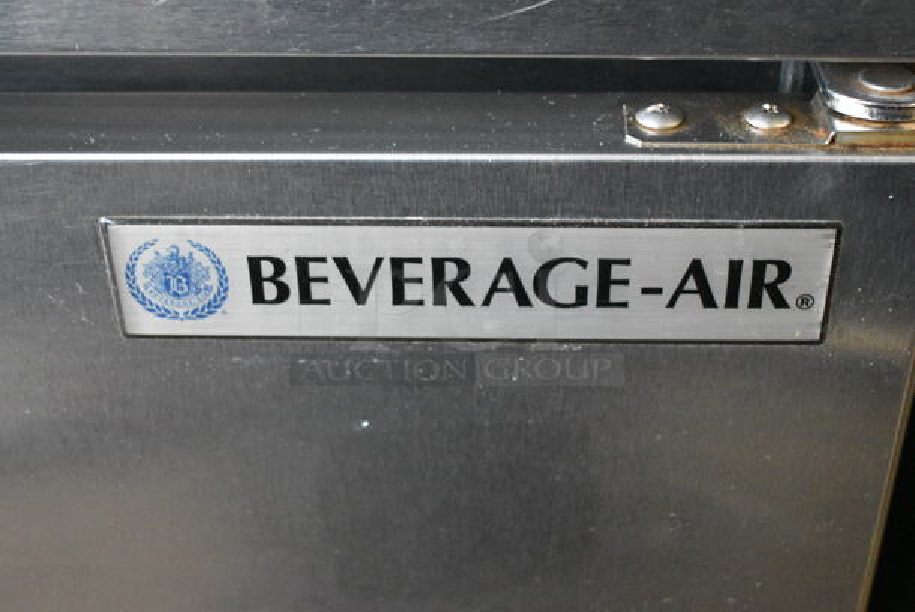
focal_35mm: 51
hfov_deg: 38.8
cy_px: 306
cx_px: 458
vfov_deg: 26.5
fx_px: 1297
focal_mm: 34
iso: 6400
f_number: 4.8
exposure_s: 1/160
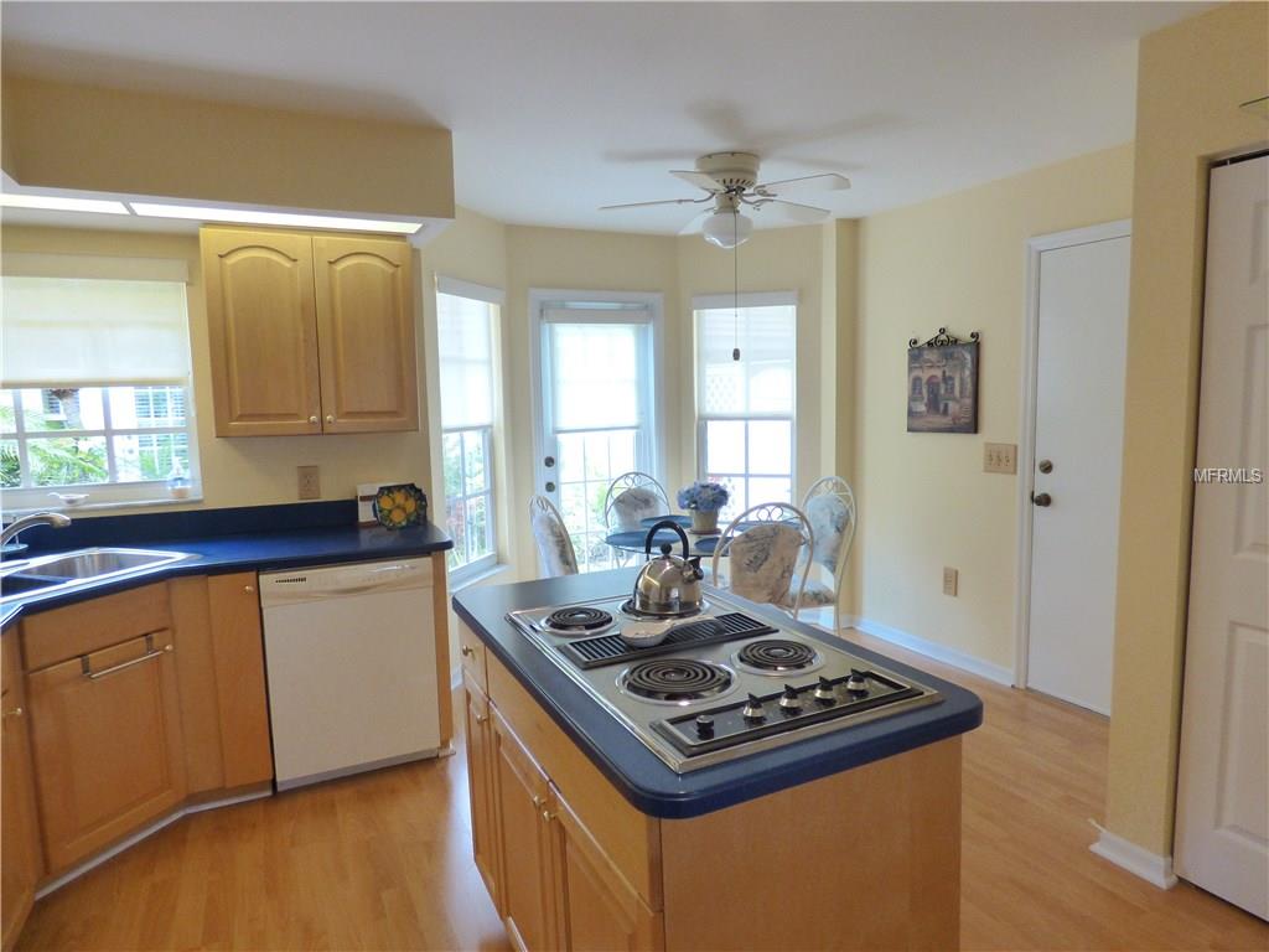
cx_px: 634
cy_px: 476
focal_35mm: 20
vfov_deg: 66.0
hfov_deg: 81.7
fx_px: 733
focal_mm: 3.58
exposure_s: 1/60
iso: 400
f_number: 2.8
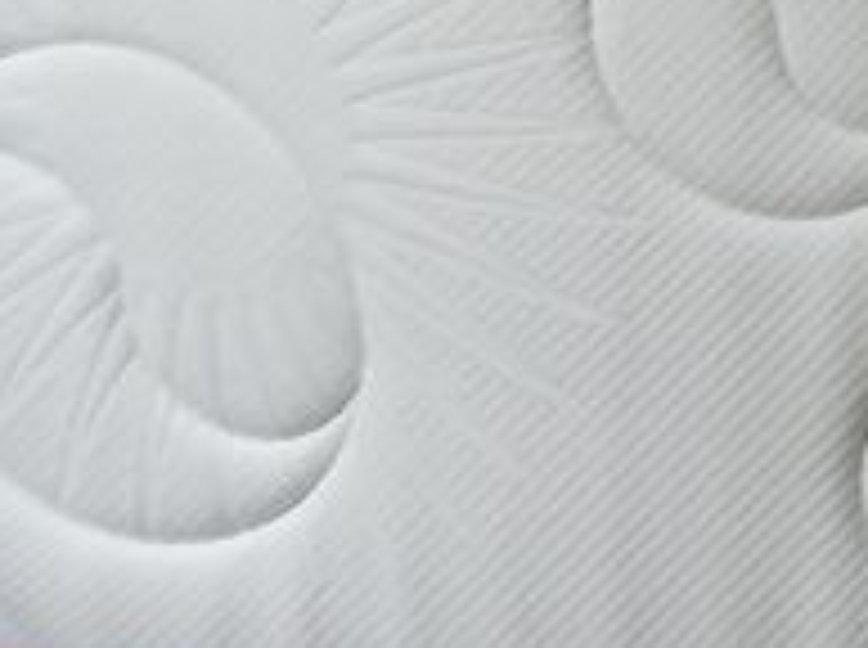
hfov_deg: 13.2
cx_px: 1583
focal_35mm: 135
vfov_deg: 10.3
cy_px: -504
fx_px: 3379
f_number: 1.8
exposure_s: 1/50
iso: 160
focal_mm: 3.98
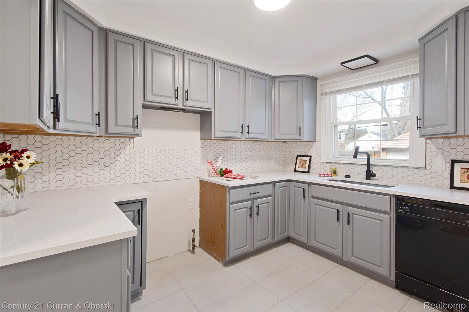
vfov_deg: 77.3
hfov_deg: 100.4
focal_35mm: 15
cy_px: 156
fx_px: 195
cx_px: 234
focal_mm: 10
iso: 500
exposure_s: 1/2.5
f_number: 11
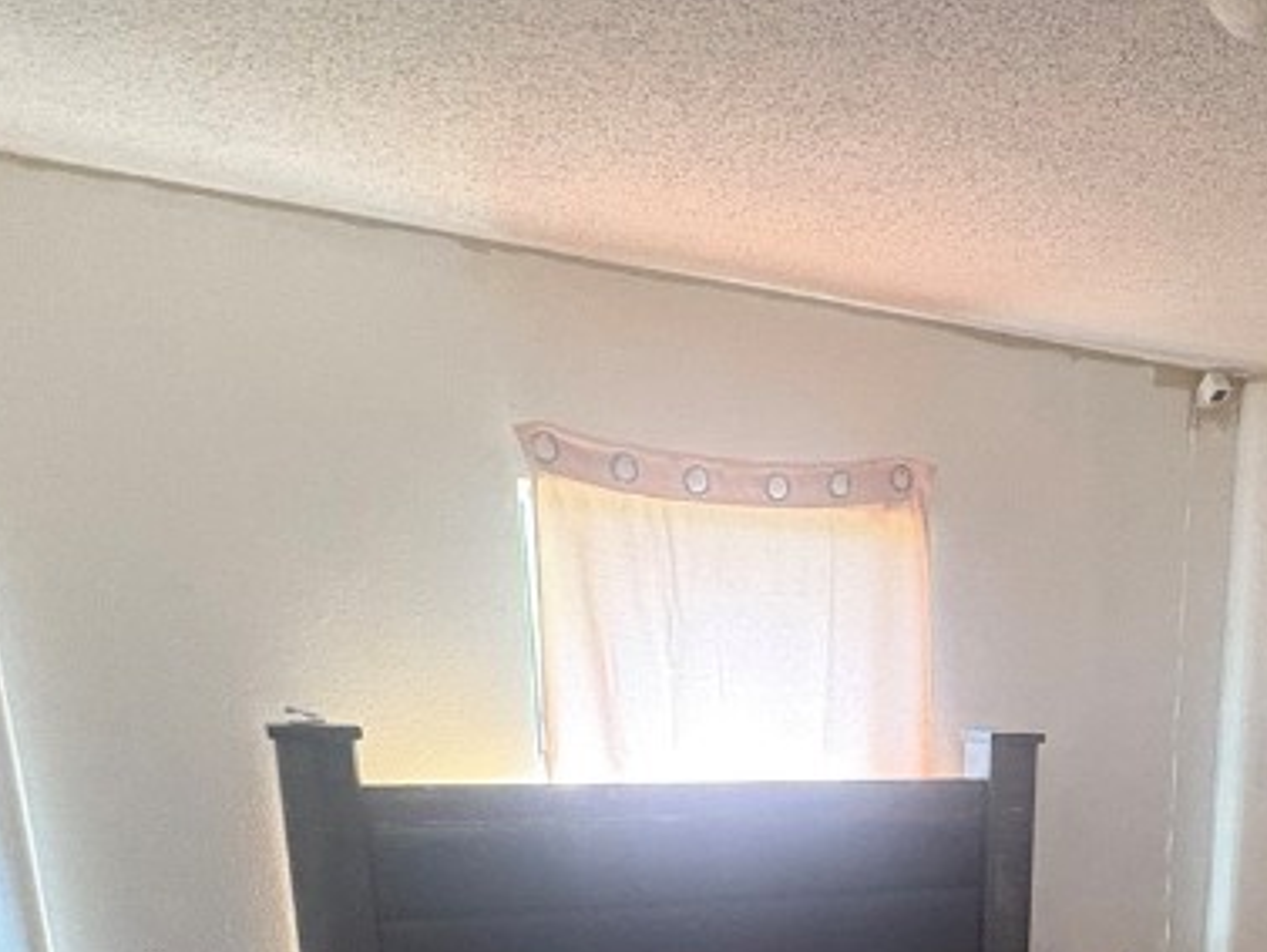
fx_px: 1391
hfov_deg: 46.2
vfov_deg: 32.2
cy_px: 1100
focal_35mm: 38
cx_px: 1028
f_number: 2.2
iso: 640
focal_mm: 2.22
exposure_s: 1/60
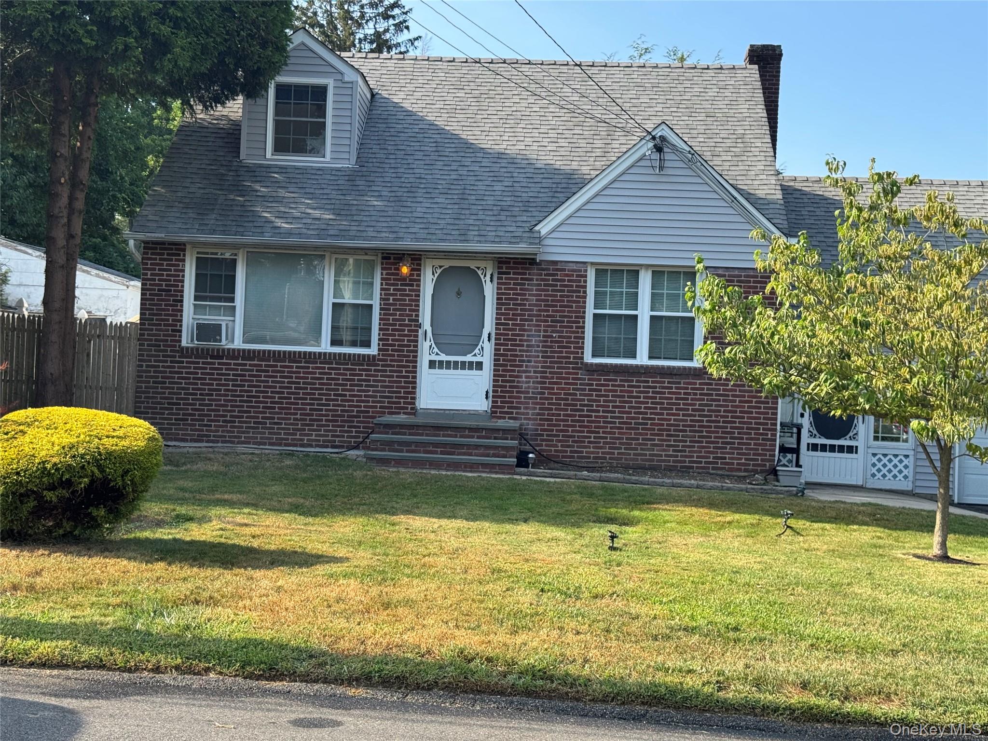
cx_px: 494
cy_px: 370
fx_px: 1370
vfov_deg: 30.3
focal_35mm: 48
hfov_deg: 39.7
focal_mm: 6.76
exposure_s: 1/966
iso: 64
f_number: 1.78
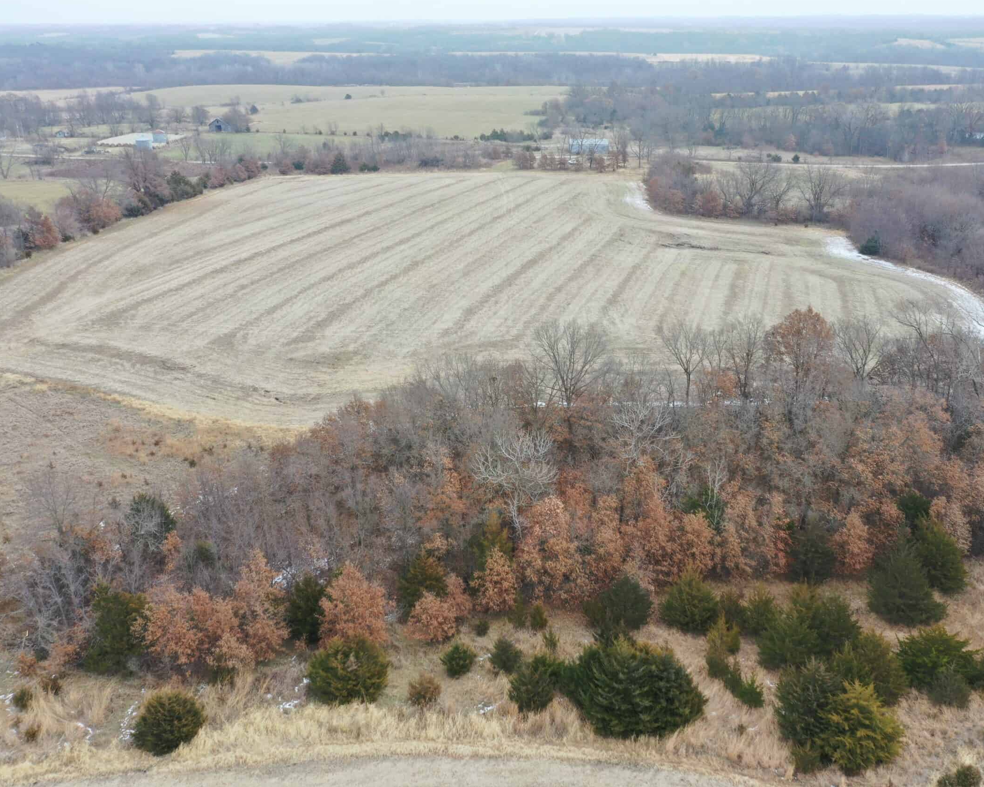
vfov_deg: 45.8
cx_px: 560
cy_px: 389
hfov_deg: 55.5
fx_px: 932
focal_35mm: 32
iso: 100
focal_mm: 10.26
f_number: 4.5
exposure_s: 1/120
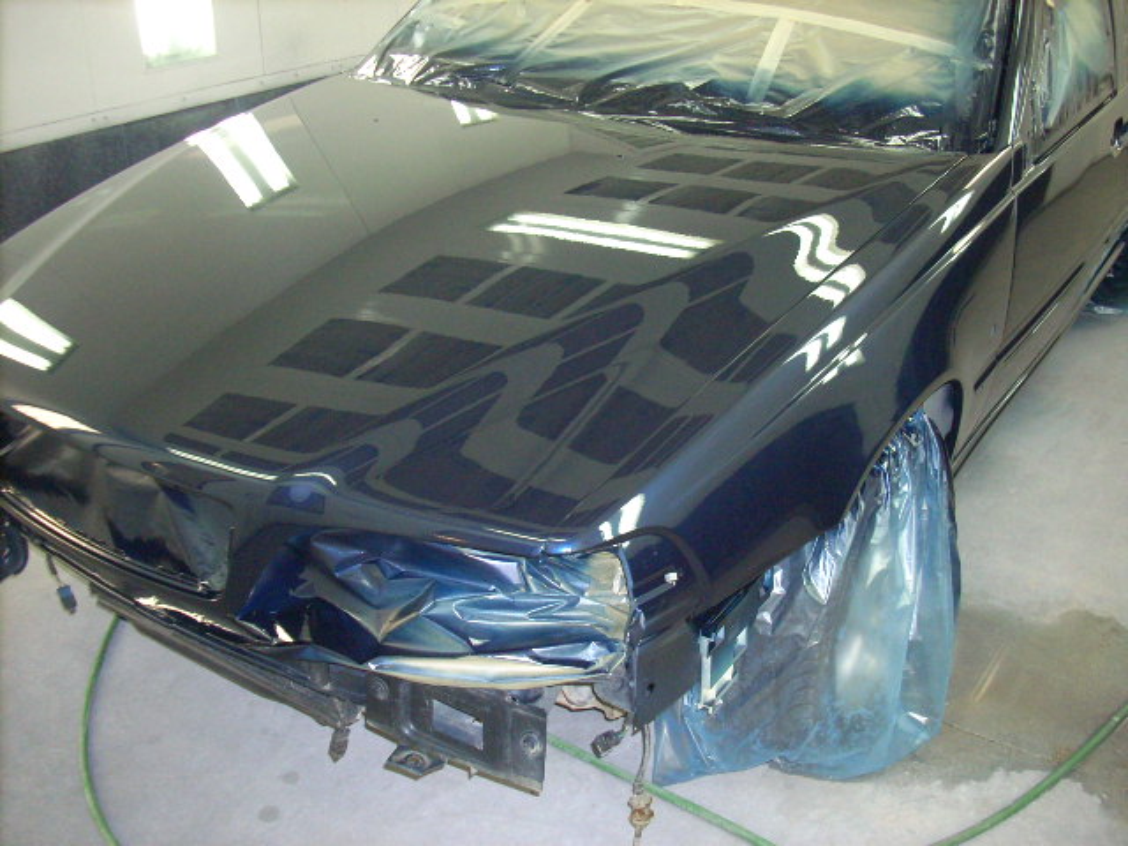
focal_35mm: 37
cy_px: 423
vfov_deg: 38.7
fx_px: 1206
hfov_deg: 50.1
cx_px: 564
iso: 400
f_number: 2.8
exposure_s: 1/60
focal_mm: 6.2
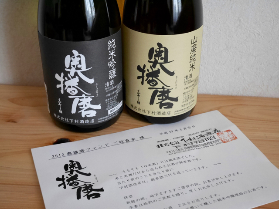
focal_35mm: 52
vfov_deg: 28.0
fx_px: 419
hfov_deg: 36.8
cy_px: 104
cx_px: 140
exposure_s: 1/50
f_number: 5.3
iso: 3200
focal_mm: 26
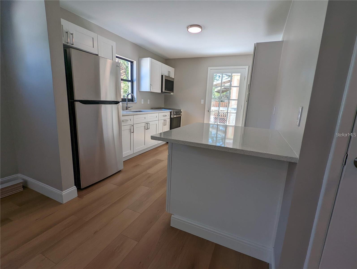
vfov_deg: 78.2
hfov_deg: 94.4
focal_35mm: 16
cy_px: 134
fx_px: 165
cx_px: 178
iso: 56
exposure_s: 1/146
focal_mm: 2.35
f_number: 2.2
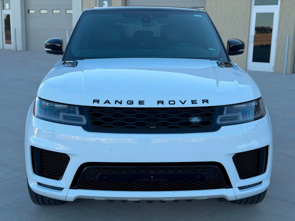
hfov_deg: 39.7
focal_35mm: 48
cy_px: 110
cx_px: 148
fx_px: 409
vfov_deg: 30.3
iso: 64
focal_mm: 6.76
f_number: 1.78
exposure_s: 1/1149
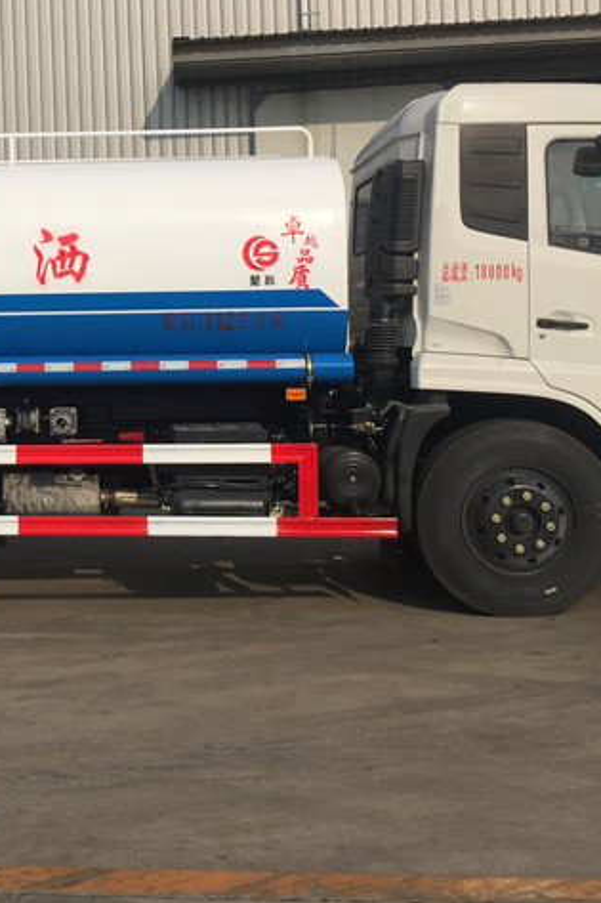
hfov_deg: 25.5
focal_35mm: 51
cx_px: 36
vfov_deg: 38.6
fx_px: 1278
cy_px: 338
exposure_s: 1/3968
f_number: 2.2
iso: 32
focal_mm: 4.15
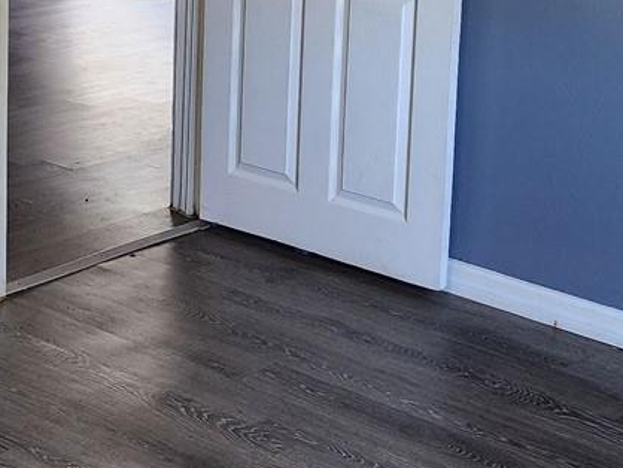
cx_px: 67
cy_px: -25
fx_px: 1585
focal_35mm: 88
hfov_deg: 21.8
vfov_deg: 16.4
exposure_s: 1/120
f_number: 1.8
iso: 320
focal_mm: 6.4
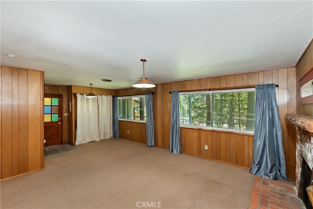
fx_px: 130
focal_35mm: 15
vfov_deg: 77.3
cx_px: 156
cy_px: 104
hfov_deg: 100.4
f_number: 8
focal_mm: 10
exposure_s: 1/30
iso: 400
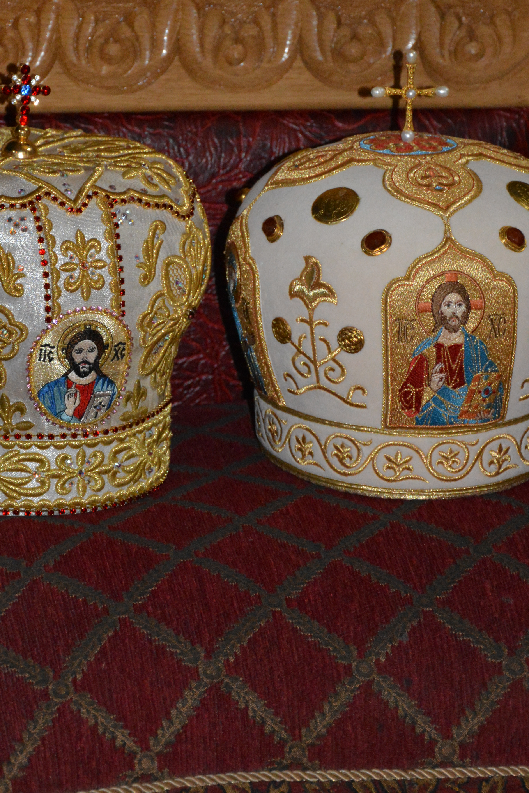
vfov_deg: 12.5
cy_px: 211
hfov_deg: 8.4
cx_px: 215
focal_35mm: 164
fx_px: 3614
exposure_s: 1/60
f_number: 5.3
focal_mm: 66
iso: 3200
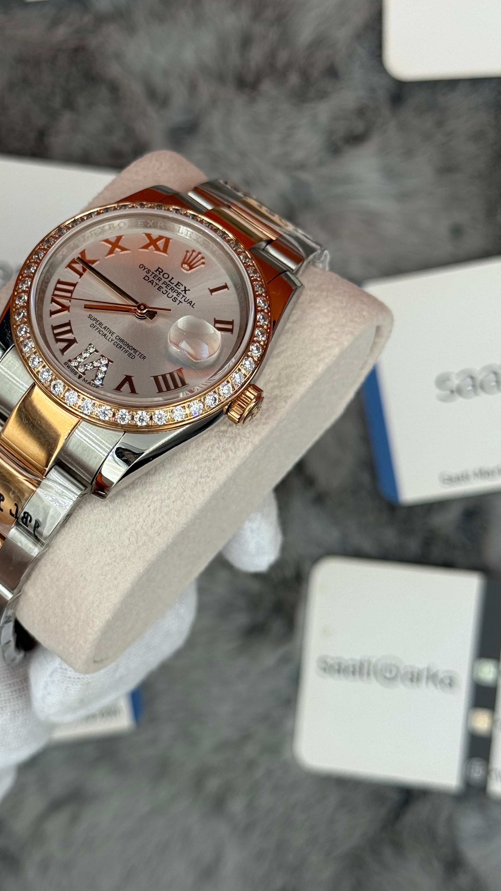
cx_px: 128
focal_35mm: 63
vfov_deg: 33.3
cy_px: 421
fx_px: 1488
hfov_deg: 19.0
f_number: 1.78
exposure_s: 1/1013
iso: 64
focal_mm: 6.76
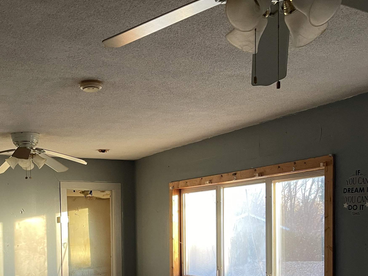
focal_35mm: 44
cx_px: 104
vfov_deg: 31.6
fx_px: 468
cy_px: 240
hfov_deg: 42.0
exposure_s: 1/60
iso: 160
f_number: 1.6
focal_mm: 5.1
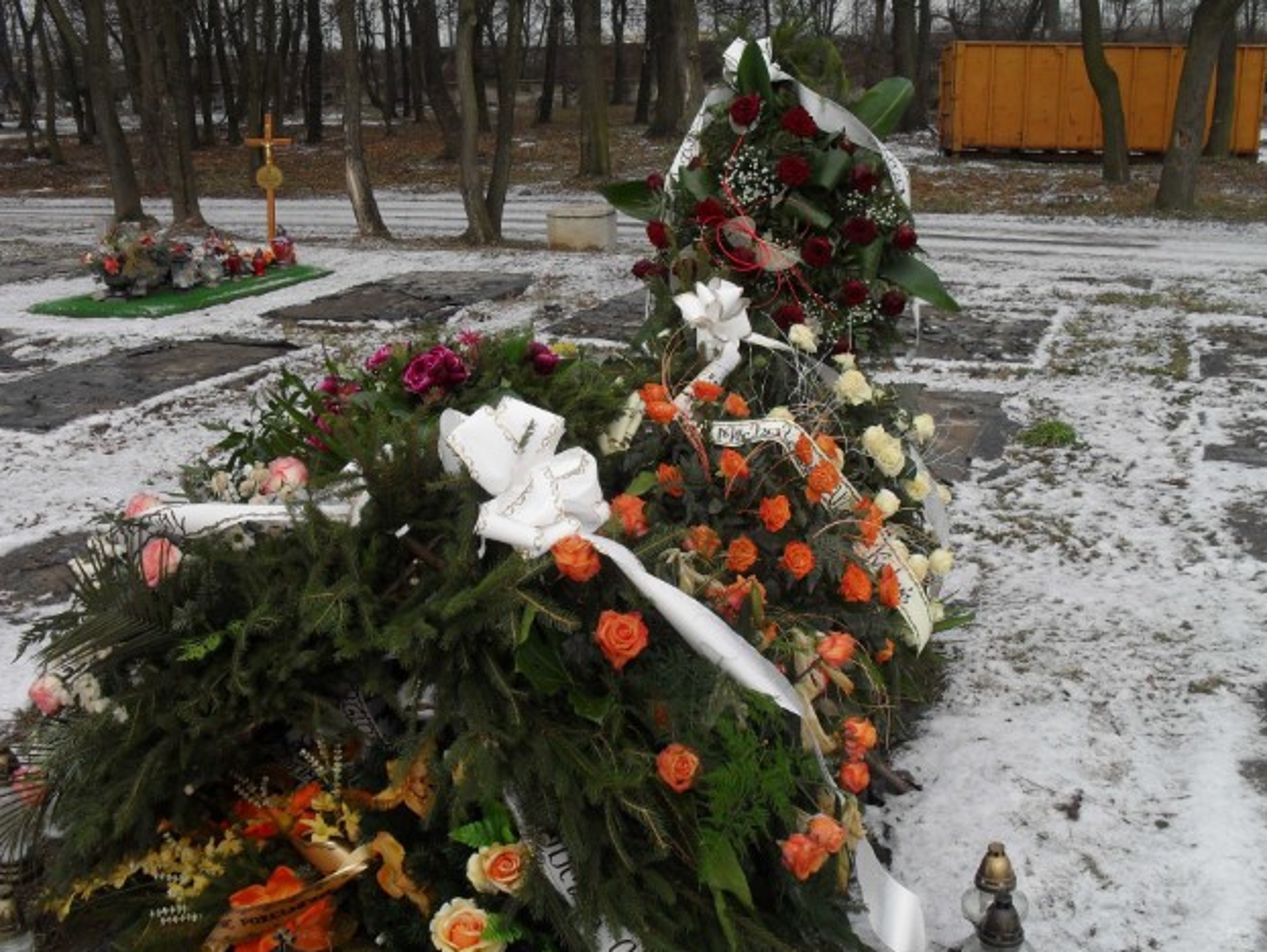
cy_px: 471
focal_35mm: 36
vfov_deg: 39.7
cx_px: 640
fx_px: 1318
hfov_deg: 51.3
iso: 100
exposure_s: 1/350
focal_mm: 6.3
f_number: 3.2
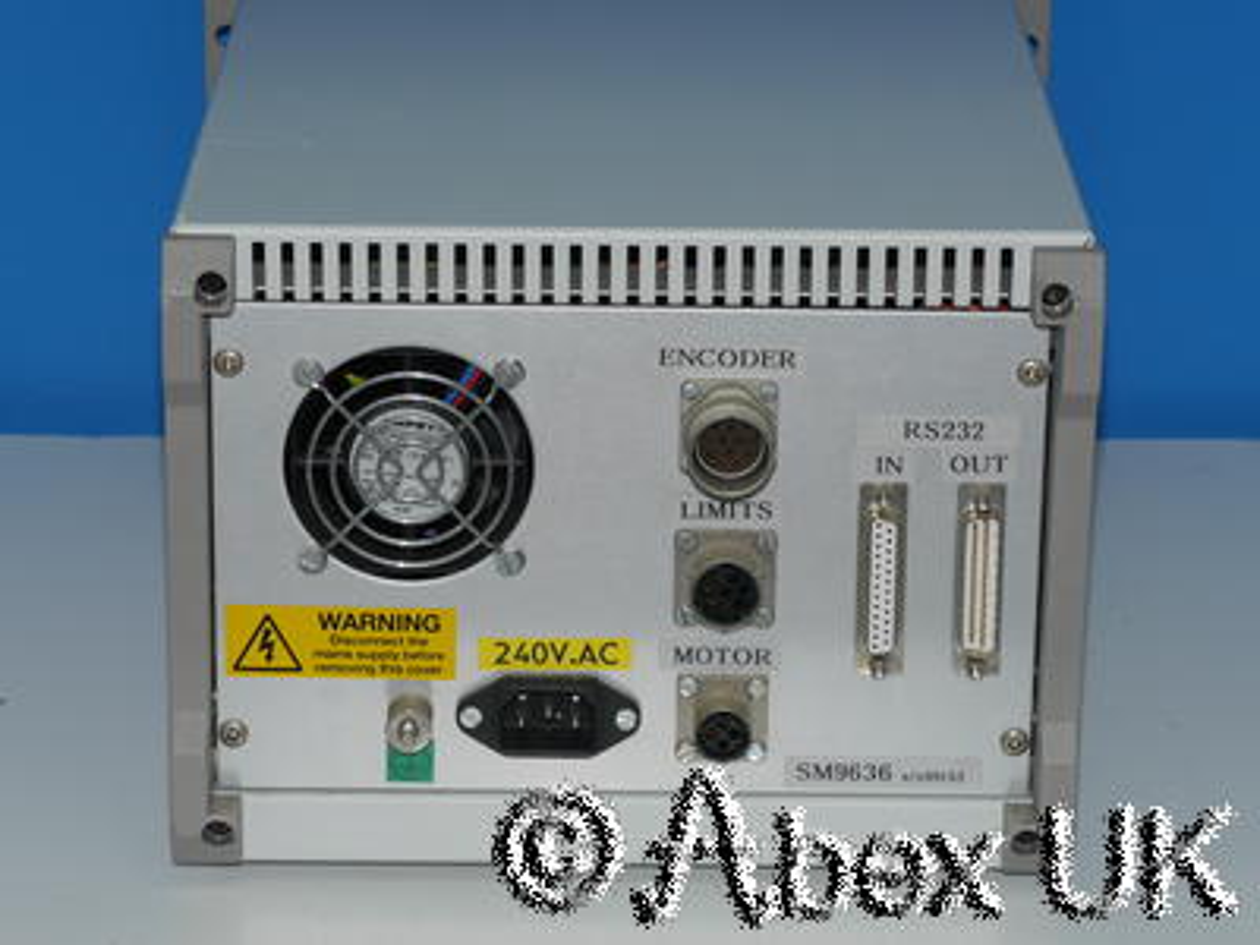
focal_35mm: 130
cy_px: 472
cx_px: 630
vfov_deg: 11.4
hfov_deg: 15.2
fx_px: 4732
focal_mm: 65
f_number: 11
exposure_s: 1/60
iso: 400
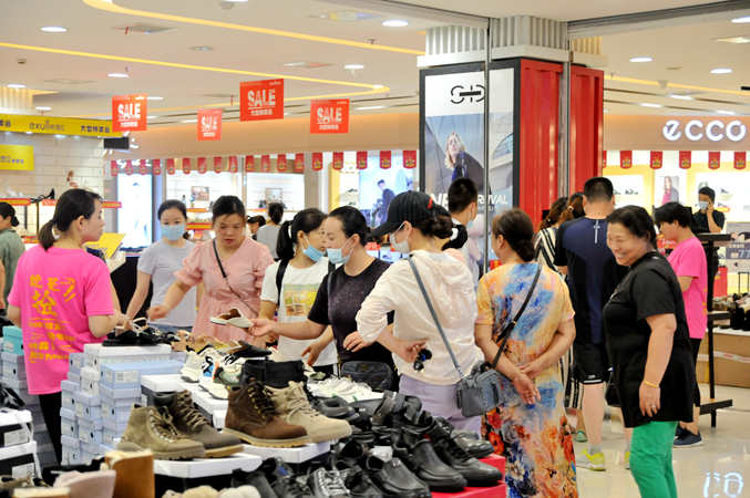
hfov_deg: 33.4
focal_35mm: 60
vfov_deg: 22.6
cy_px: 249
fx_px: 1249
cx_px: 375
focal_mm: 40
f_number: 4.5
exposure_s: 1/80
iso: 800
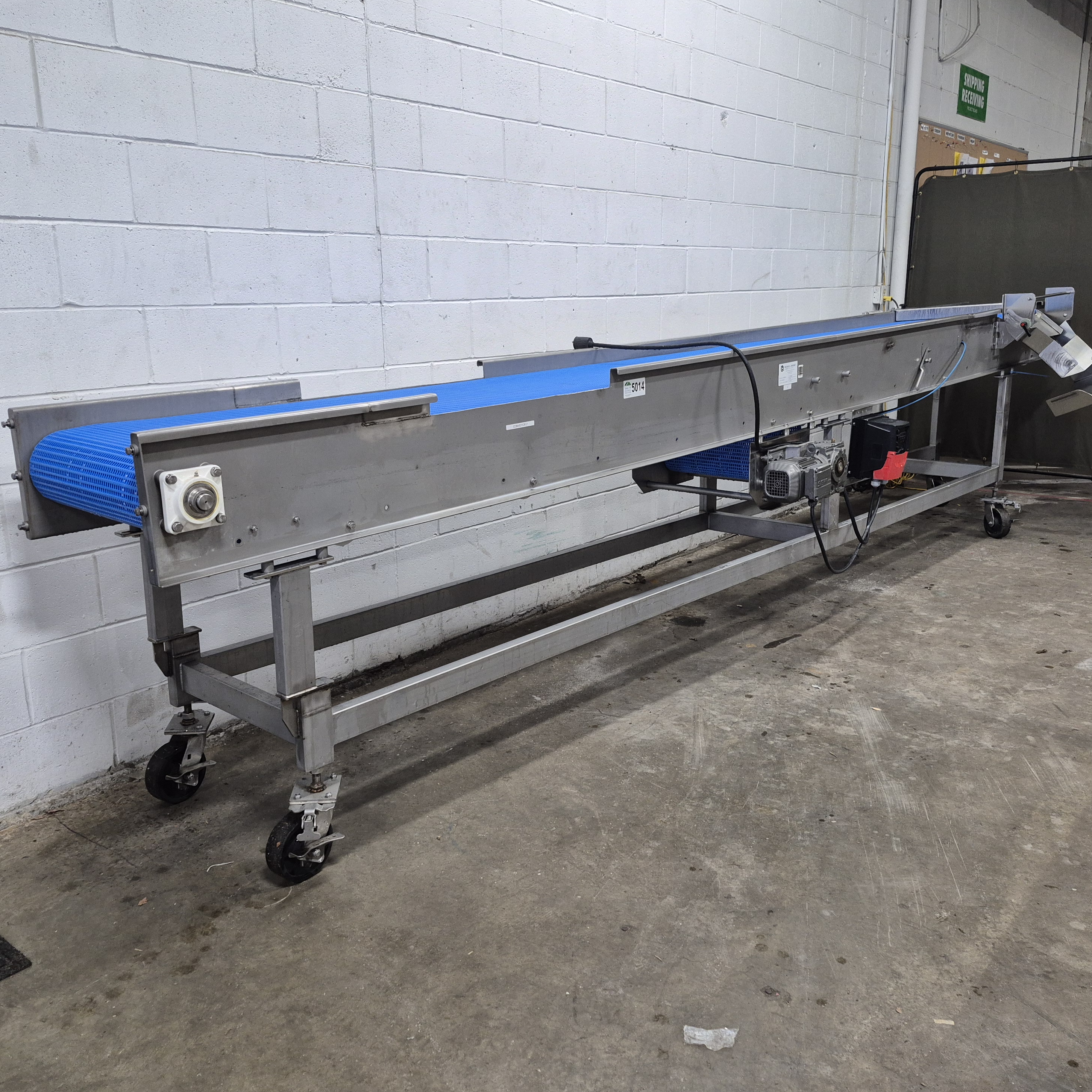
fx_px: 999
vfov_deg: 57.3
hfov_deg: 57.3
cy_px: 541
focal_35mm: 28
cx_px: 571
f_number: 1.8
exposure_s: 1/120
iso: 320
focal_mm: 5.4
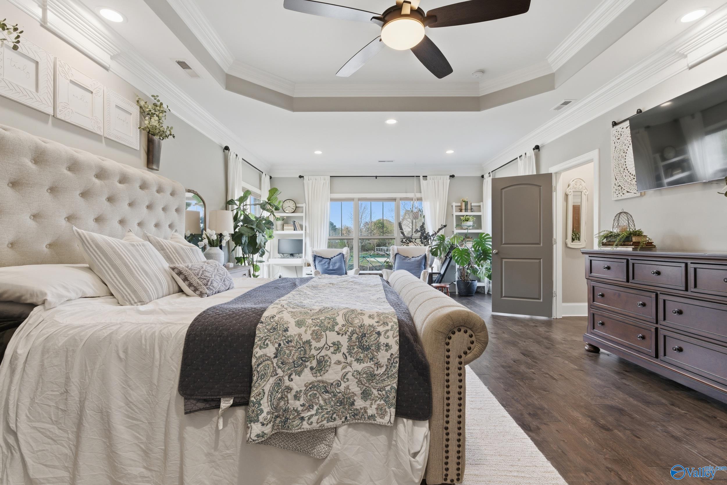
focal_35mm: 16
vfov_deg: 73.8
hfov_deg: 96.7
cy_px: 242
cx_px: 364
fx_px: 323
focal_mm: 16
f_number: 9
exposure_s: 1/100
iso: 250
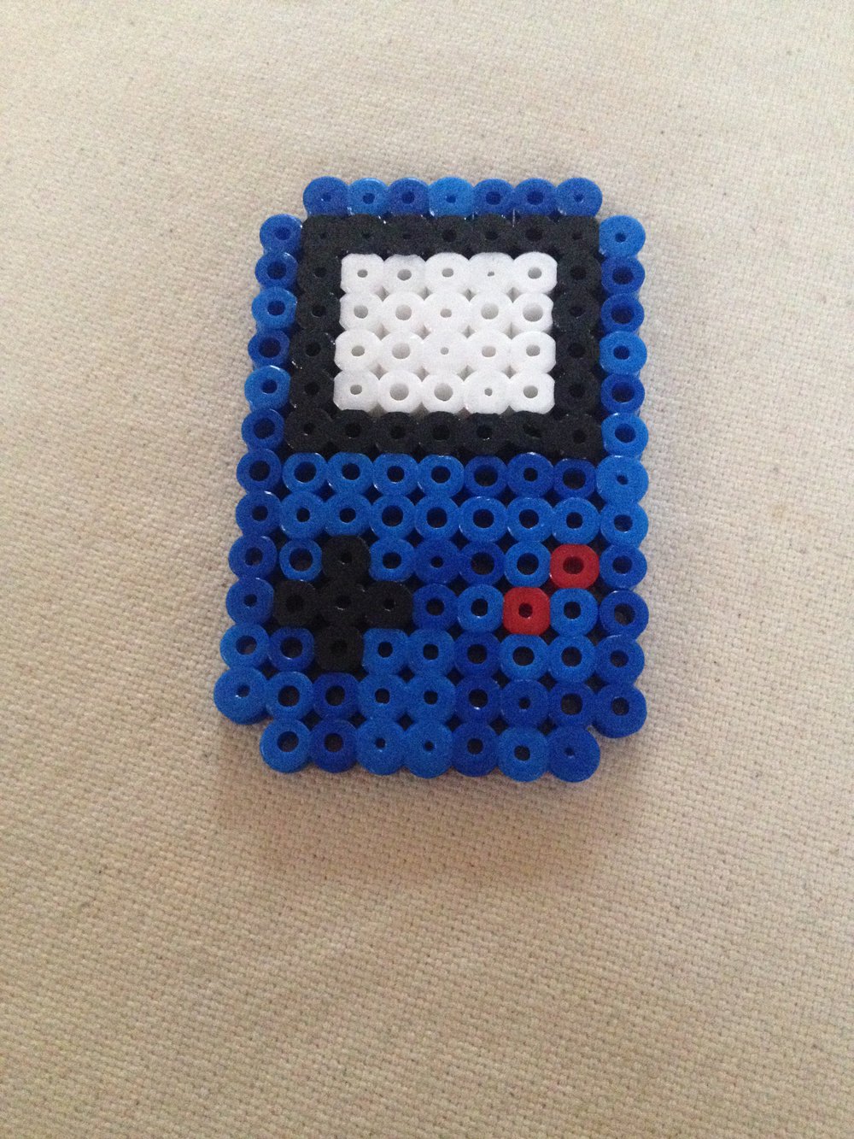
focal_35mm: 35
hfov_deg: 40.7
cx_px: 427
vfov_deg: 52.6
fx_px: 1151
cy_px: 570
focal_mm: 4.28
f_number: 2.4
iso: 800
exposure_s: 1/15
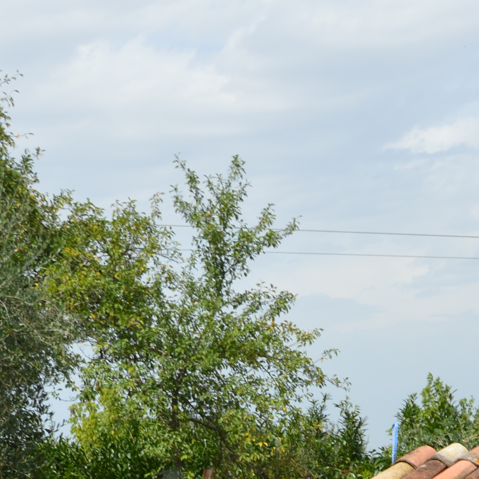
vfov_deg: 15.8
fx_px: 1613
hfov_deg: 16.9
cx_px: 313
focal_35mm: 103
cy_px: 674
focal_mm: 18
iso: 100
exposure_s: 1/250
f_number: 8
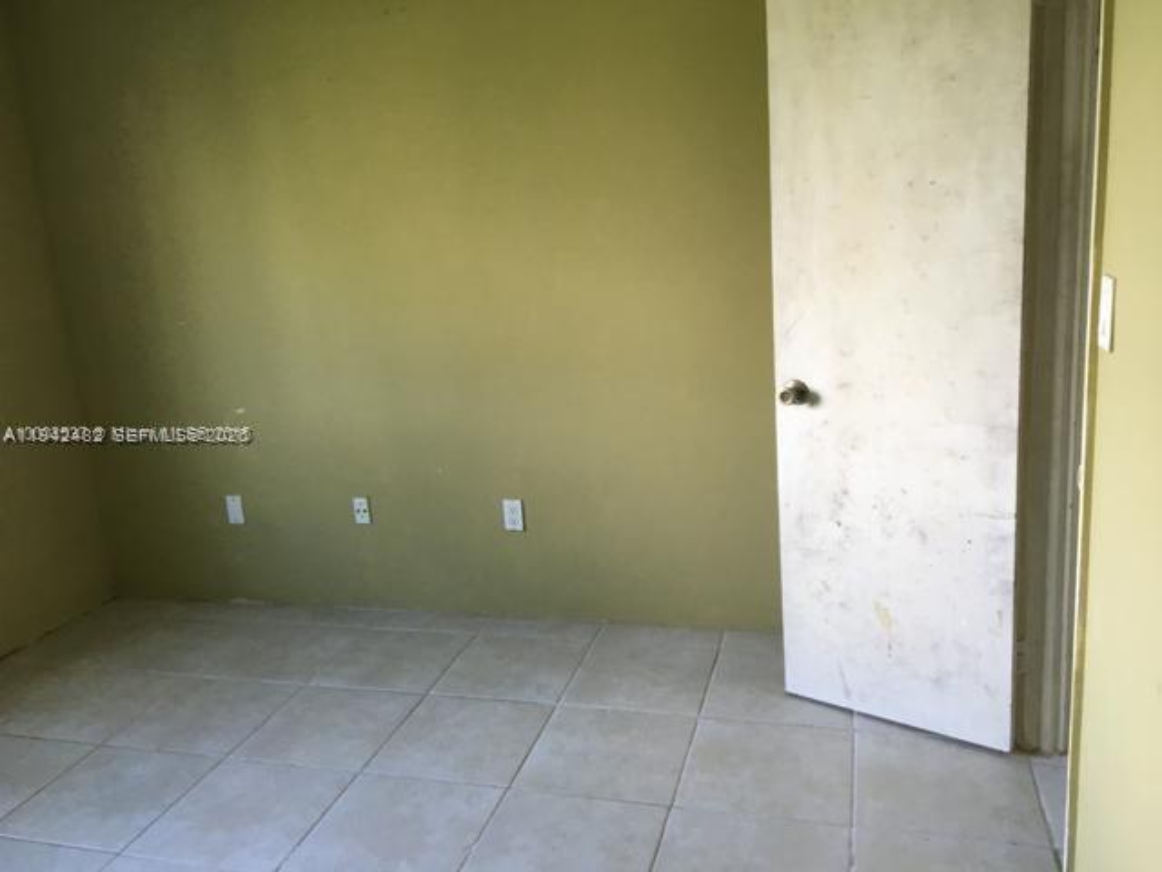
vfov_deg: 48.2
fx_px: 973
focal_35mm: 29
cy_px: 436
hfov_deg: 61.7
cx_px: 581
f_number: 2.2
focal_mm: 4.15
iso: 32
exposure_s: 1/30
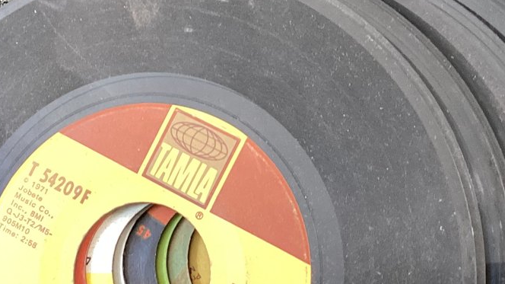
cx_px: 242
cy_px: 157
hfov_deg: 27.5
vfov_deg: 15.7
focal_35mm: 77
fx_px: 1031
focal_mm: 3.3
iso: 250
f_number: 2.4
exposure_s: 1/50
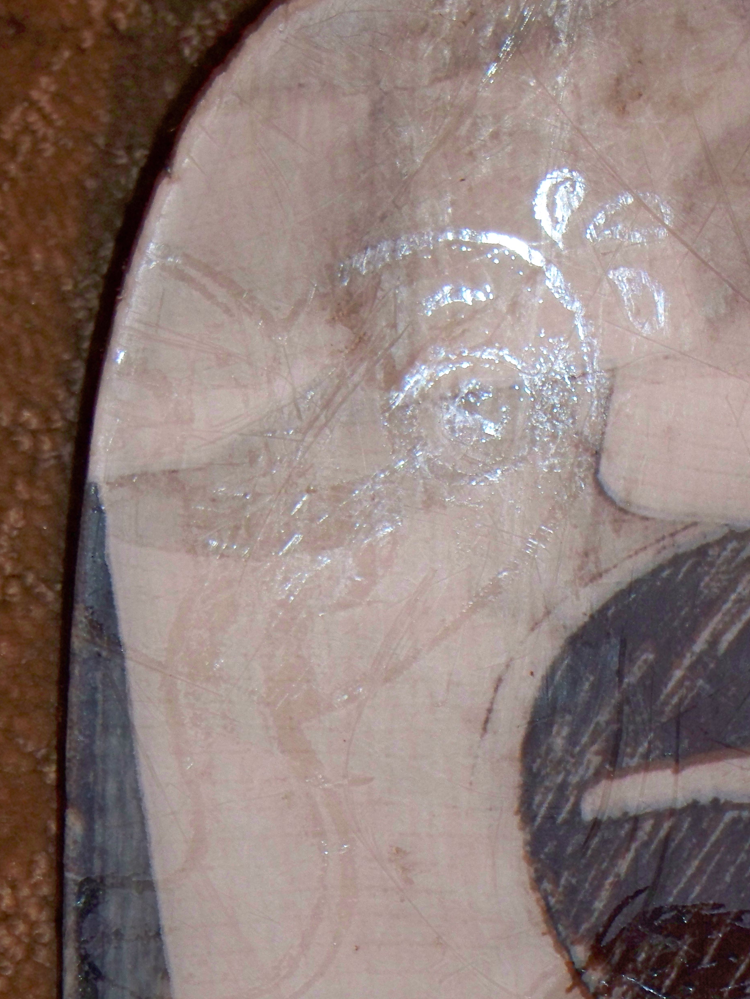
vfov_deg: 18.5
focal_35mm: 106
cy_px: 461
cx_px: 510
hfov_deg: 13.9
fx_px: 3061
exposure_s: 1/30
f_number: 3.1
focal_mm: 12.89
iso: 200
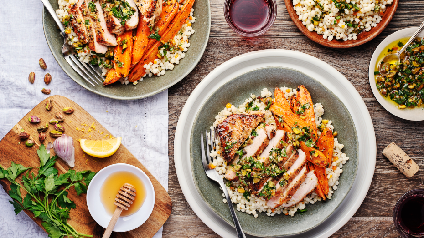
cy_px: 112
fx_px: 596
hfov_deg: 39.2
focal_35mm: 53
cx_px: 211
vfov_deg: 22.6
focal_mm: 50
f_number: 13
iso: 200
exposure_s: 1/160
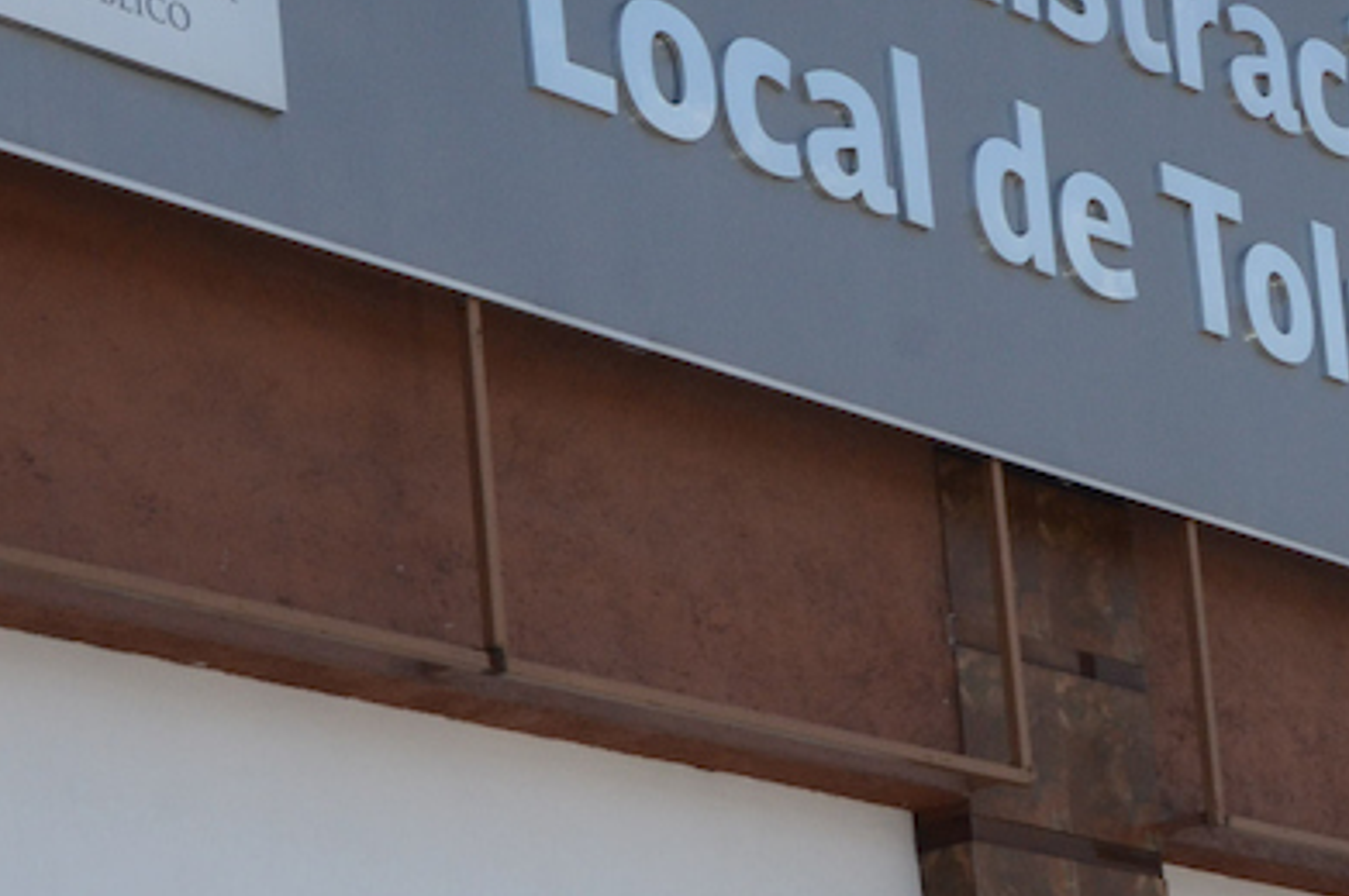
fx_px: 5167
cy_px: 874
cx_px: 1183
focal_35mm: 138
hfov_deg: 14.7
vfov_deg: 9.9
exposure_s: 1/400
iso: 500
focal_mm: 30
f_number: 10
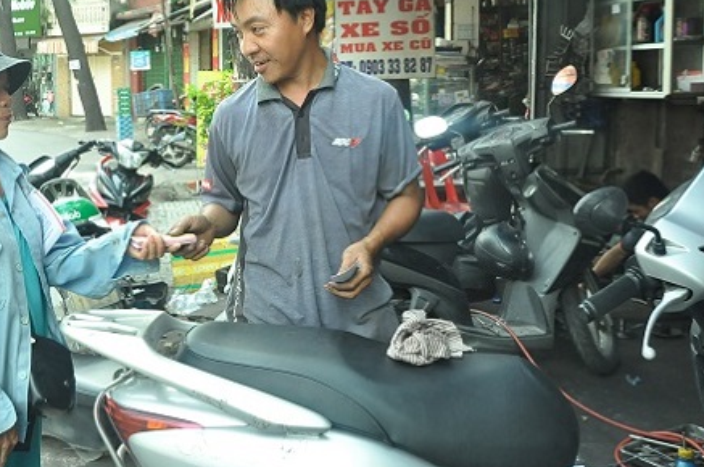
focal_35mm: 45
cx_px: 263
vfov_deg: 29.7
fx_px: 879
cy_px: 181
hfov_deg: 43.3
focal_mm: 22
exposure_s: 1/200
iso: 1250
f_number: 7.1
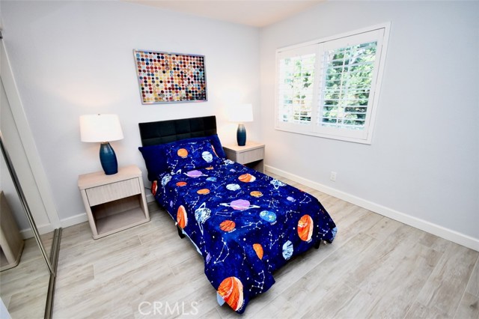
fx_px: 199
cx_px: 240
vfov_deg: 77.3
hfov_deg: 100.4
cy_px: 160
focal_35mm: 15
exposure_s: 1/125
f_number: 4
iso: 1400
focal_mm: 10
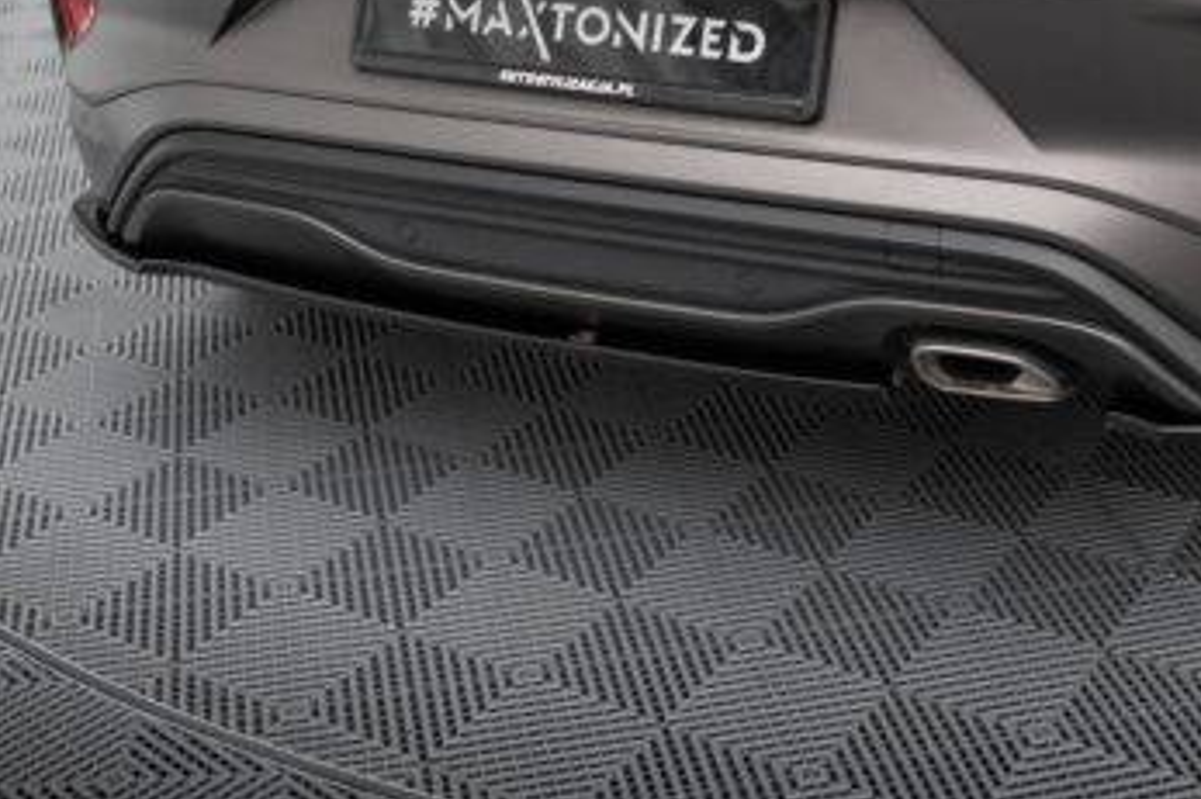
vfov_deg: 22.3
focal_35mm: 60
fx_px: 2001
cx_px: 774
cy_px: 164
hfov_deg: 33.2
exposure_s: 1/125
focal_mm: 35
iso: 500
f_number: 2.5
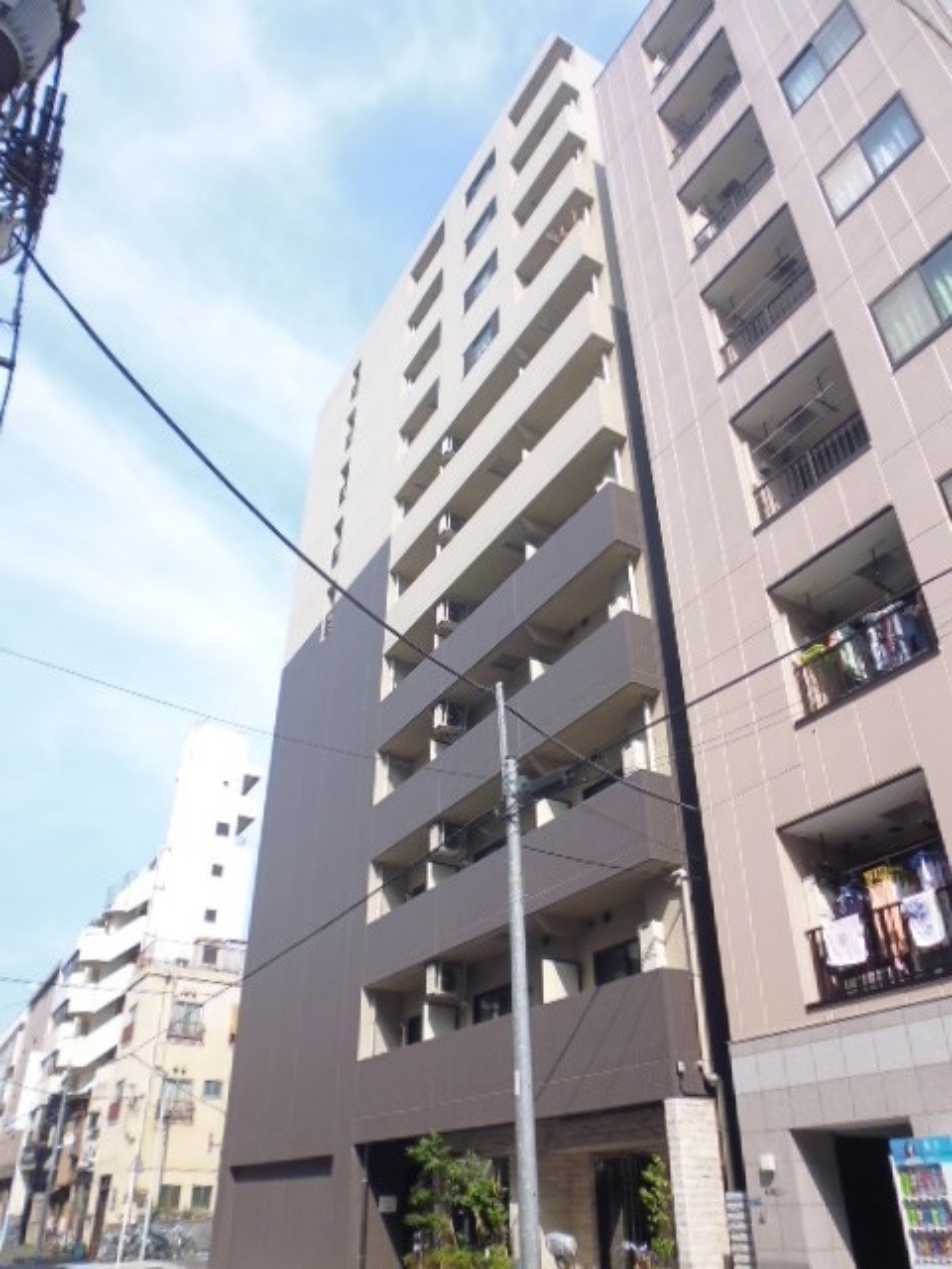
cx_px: 476
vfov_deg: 71.6
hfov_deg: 56.8
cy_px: 634
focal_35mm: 24
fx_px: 880
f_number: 9
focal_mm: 4.3
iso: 160
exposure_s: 1/80
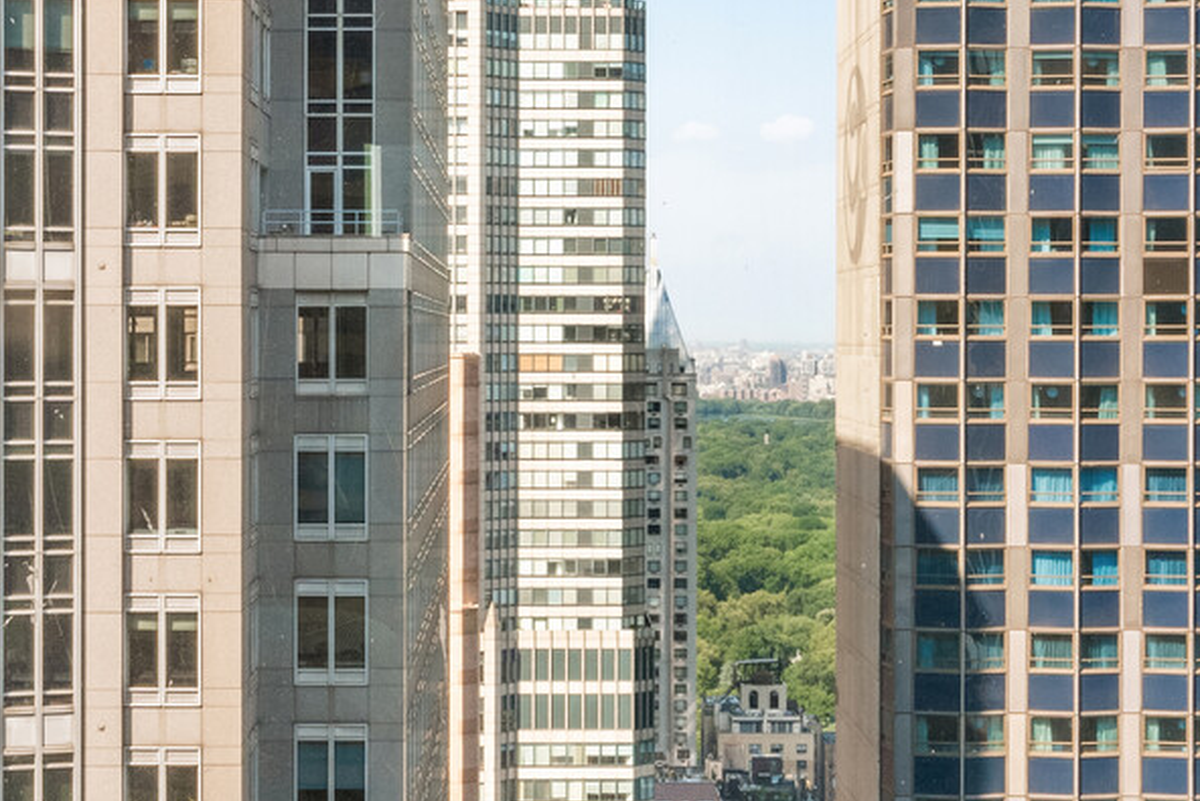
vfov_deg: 18.0
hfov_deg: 26.6
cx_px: 545
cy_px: 379
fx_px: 2534
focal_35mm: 76
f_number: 25
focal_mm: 30
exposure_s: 1/5
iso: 1250
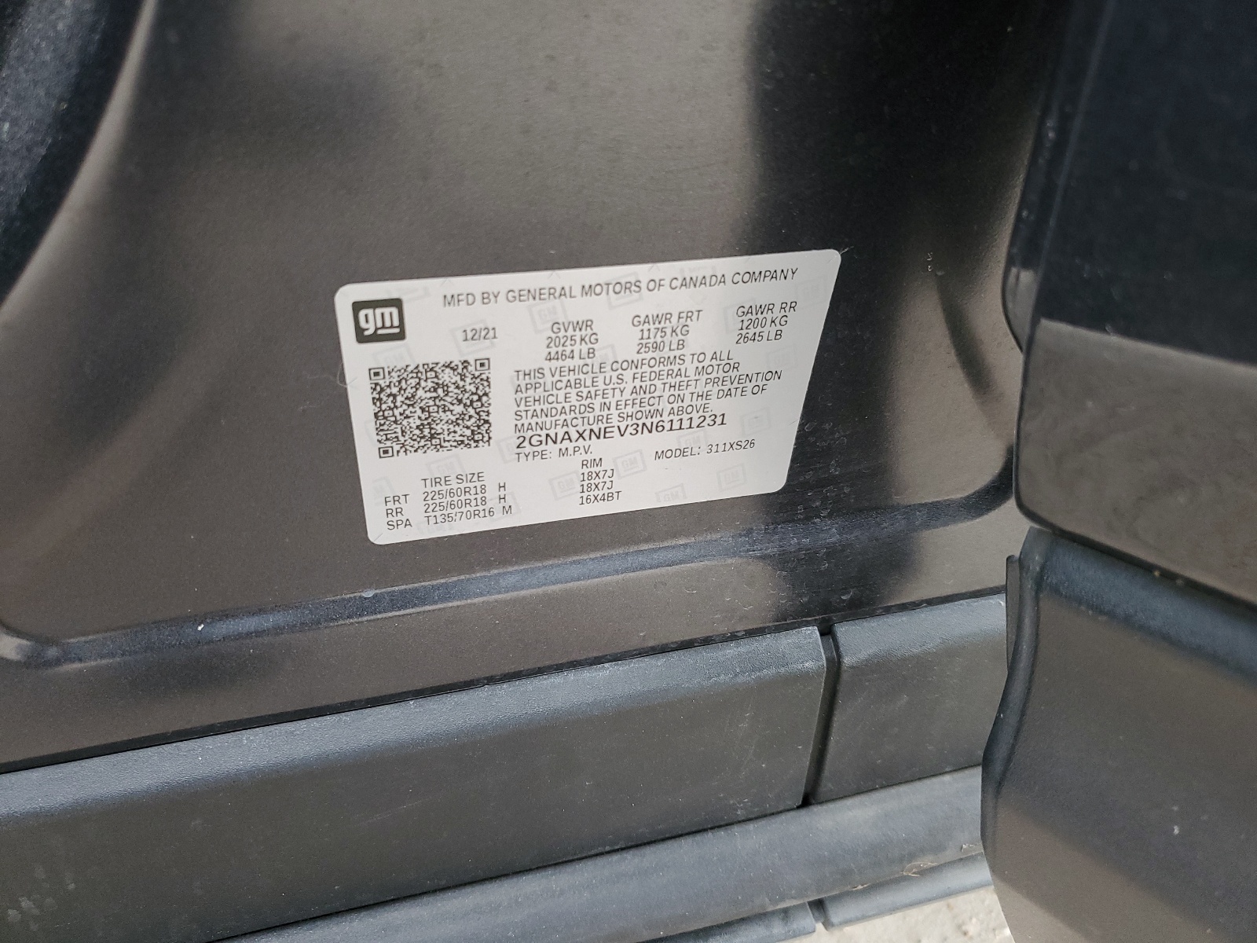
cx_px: 628
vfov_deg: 53.1
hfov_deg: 67.3
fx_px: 944
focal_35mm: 26
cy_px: 472
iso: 96
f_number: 1.5
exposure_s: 1/120
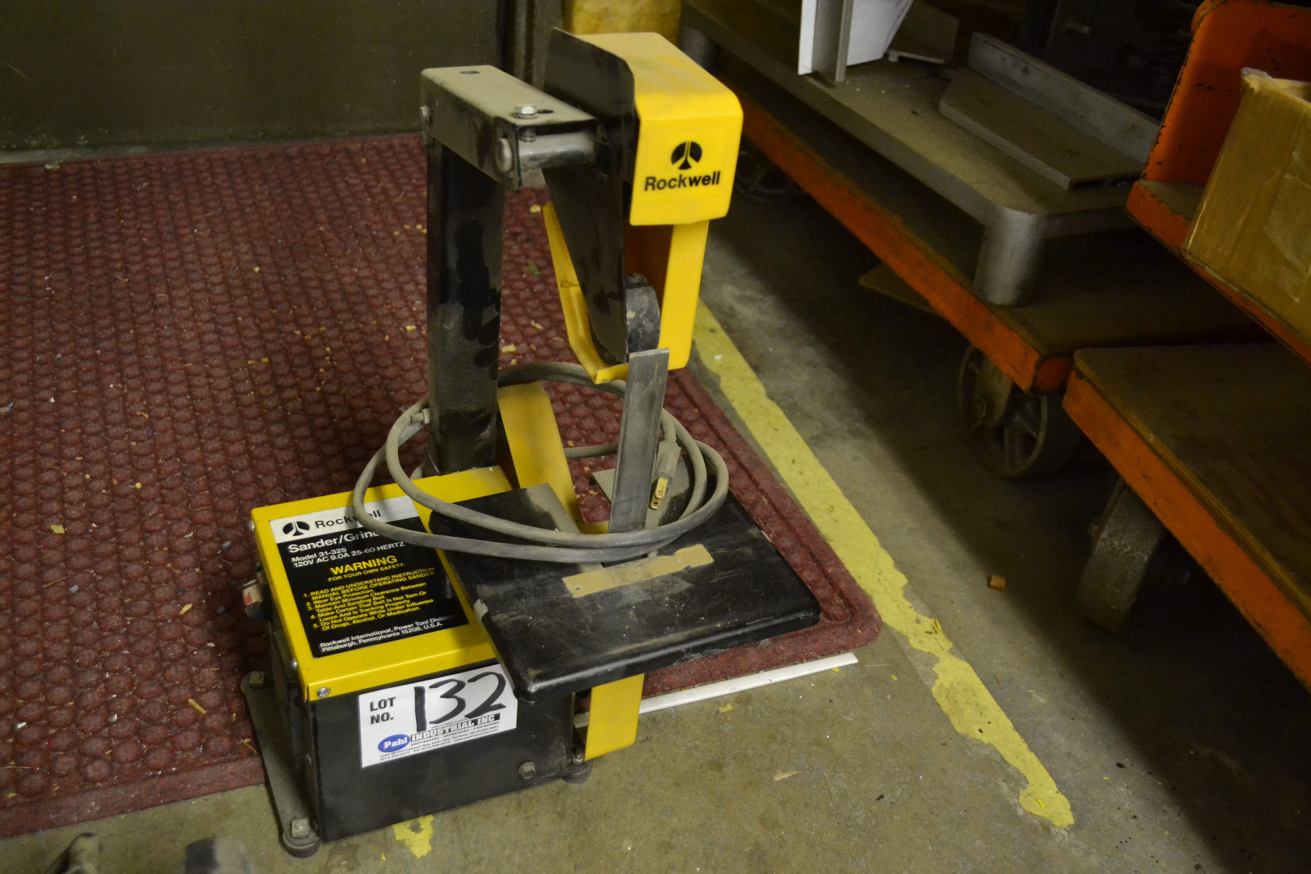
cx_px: 656
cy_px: 437
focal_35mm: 36
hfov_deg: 53.1
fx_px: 1311
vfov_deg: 36.9
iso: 3200
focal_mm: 24
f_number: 4
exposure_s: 1/30
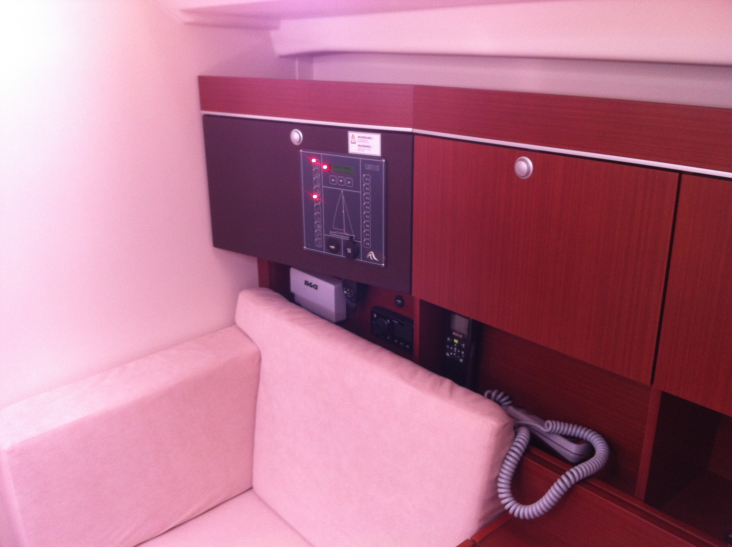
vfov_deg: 40.6
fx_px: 739
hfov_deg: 52.7
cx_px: 366
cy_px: 274
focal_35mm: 35
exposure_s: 1/15
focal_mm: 3.85
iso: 125
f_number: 2.8
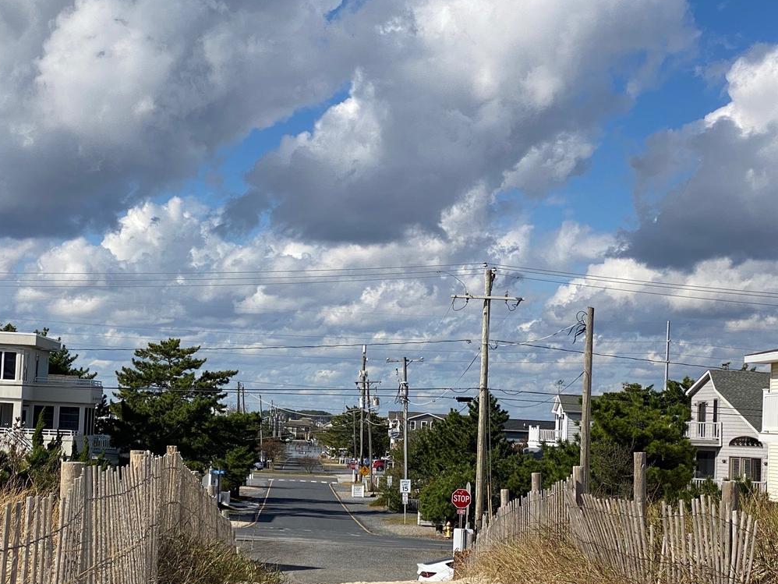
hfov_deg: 25.8
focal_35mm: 75
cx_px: 255
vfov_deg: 19.6
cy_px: 342
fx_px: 1686
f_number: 2
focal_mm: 6
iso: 20
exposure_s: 1/2817
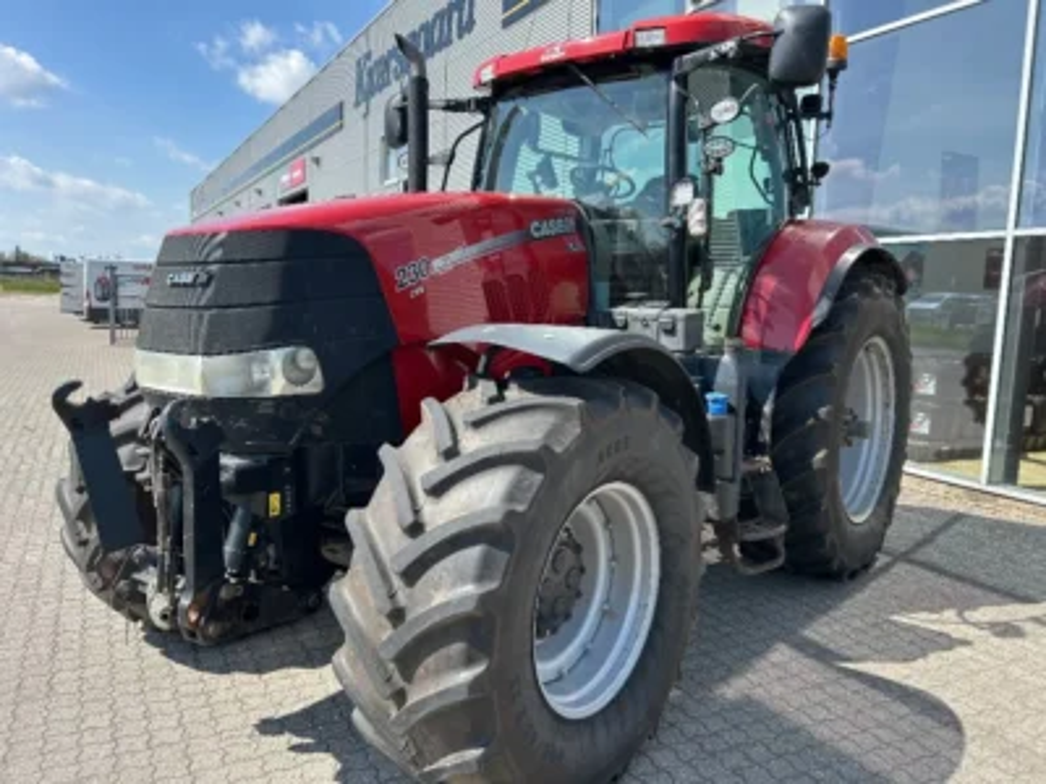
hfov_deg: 67.3
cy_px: 392
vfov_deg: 53.1
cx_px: 523
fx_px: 786
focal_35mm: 26
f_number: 1.5
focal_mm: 5.7
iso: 50
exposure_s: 1/1724
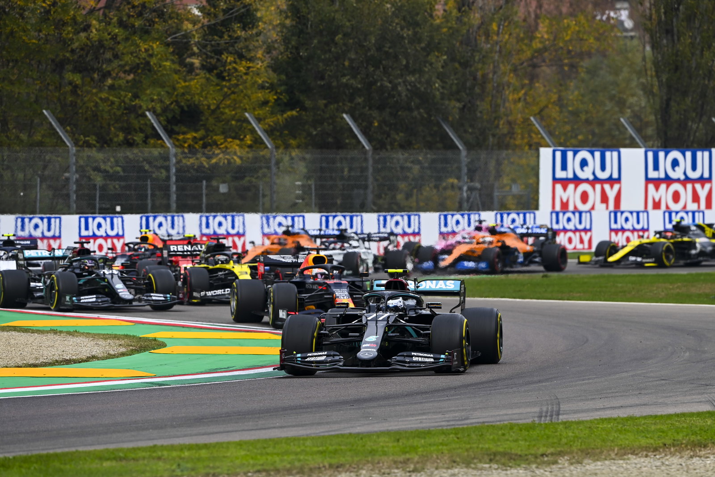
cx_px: 358
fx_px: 6157
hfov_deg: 6.6
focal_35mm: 310
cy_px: 238
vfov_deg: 4.4
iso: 400
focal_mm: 310
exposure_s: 1/1000
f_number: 6.3
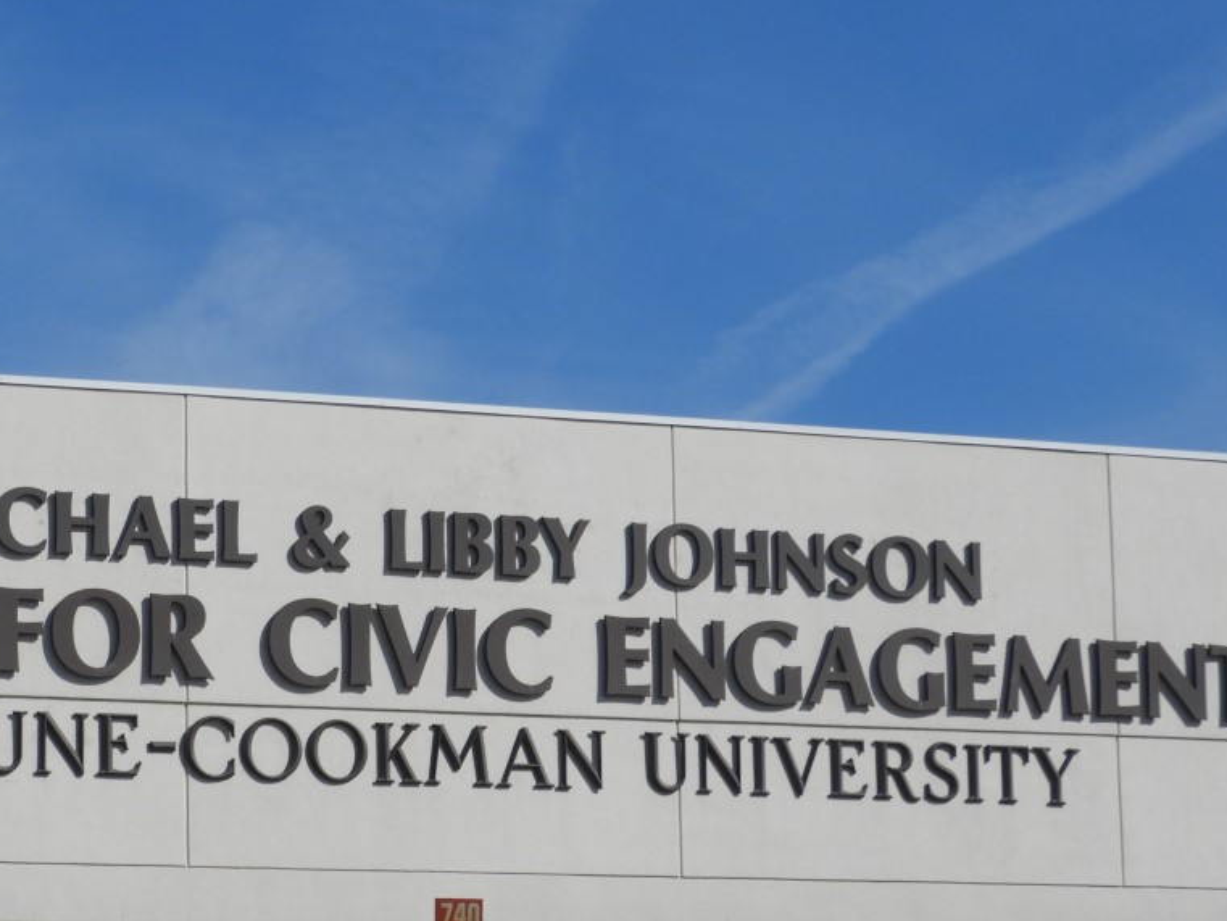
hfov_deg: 16.0
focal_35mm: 123
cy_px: 505
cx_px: 387
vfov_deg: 12.1
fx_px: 4361
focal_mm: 11.6
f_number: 4.2
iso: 100
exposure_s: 1/2000
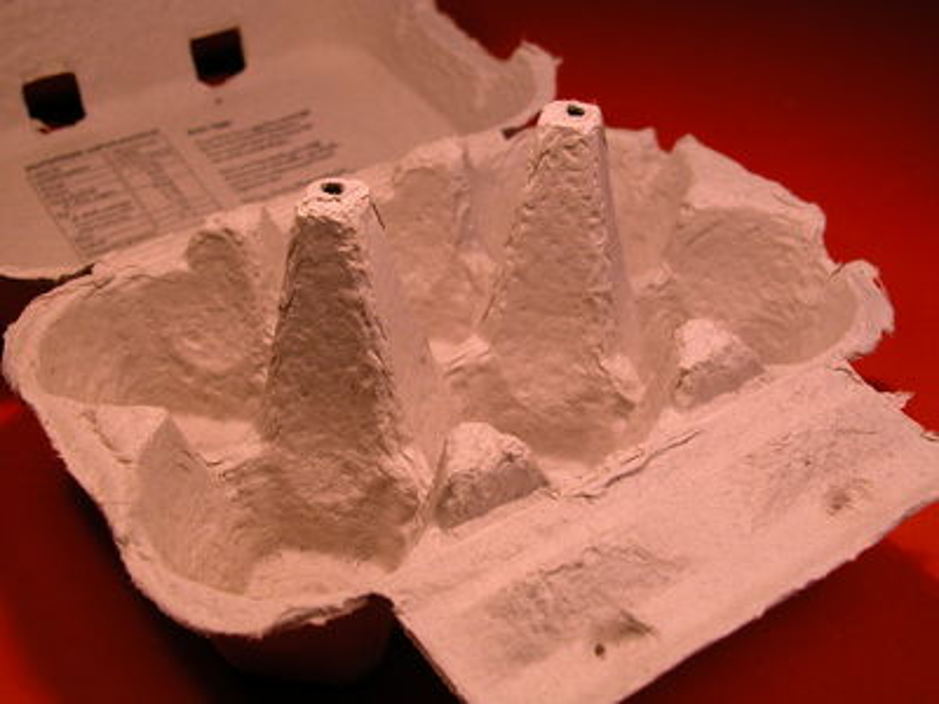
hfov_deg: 38.2
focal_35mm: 50
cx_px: 470
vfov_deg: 29.1
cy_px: 352
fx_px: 1356
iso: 100
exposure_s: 1/131
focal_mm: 12.7
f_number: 3.8
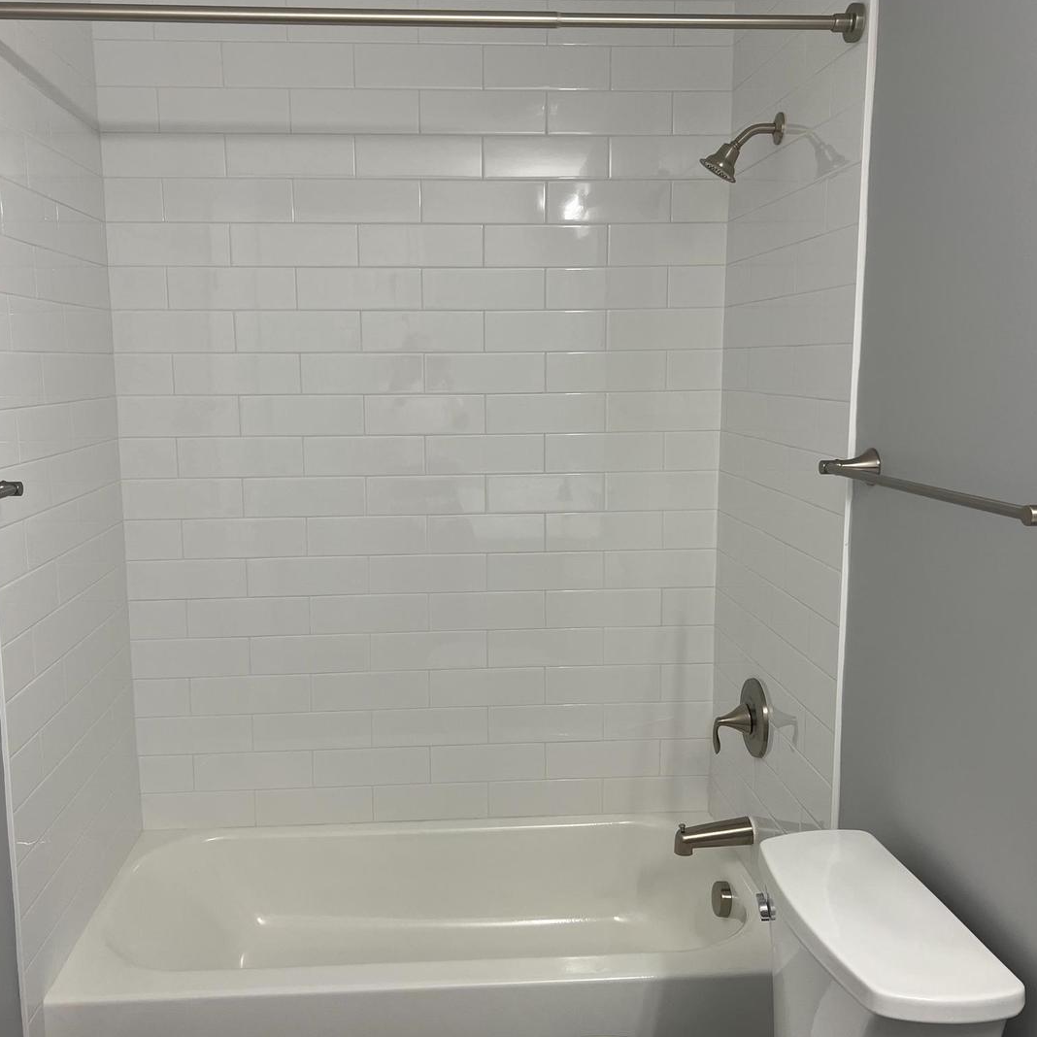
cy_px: 514
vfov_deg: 52.5
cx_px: 487
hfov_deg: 52.5
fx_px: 1051
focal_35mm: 31
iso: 100
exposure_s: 1/120
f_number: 1.5
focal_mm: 5.7
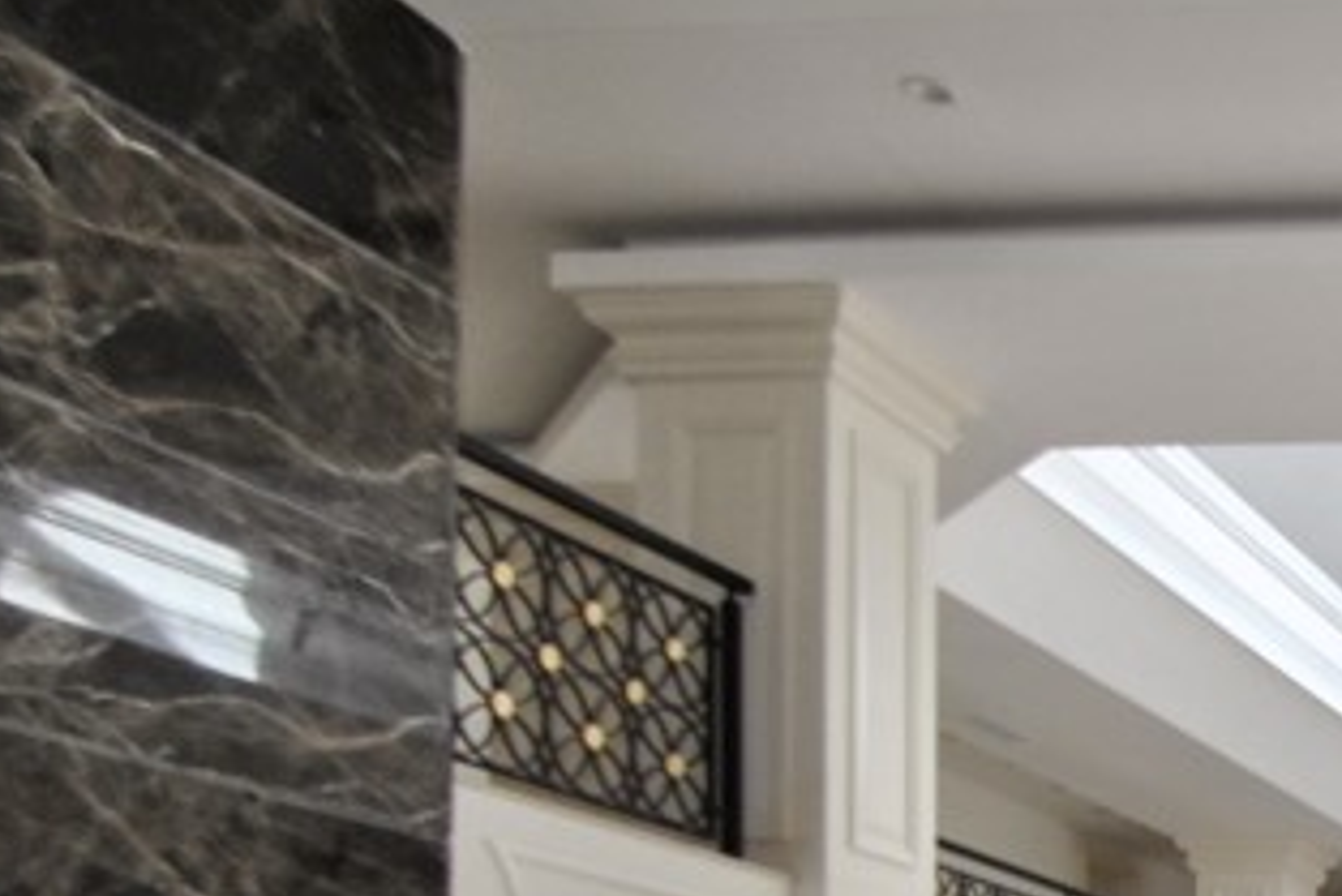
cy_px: 1252
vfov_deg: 21.6
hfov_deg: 26.2
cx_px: 2026
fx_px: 2051
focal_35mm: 55
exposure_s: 1/125
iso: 160
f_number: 3.5
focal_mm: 10
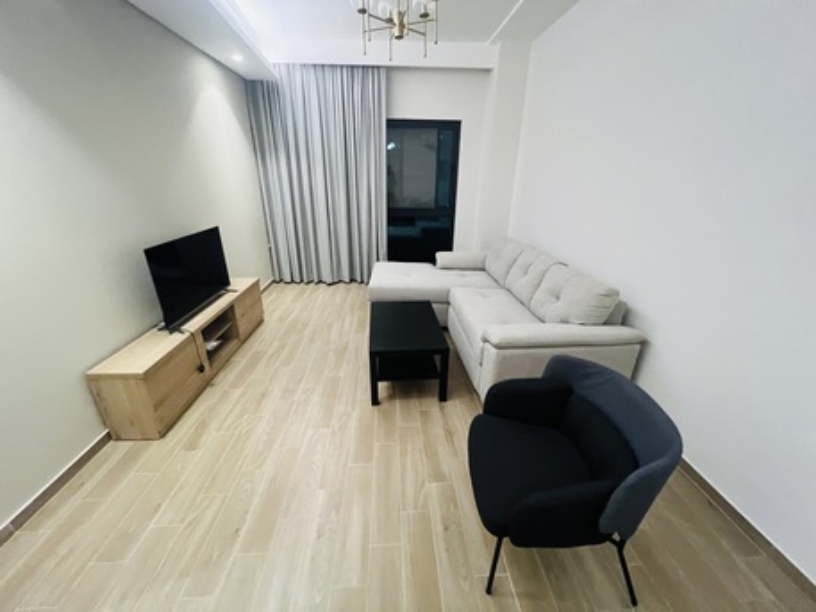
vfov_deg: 89.9
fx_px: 307
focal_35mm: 13
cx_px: 408
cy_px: 306
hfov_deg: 106.2
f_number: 1.8
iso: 640
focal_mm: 1.57
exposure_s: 1/50
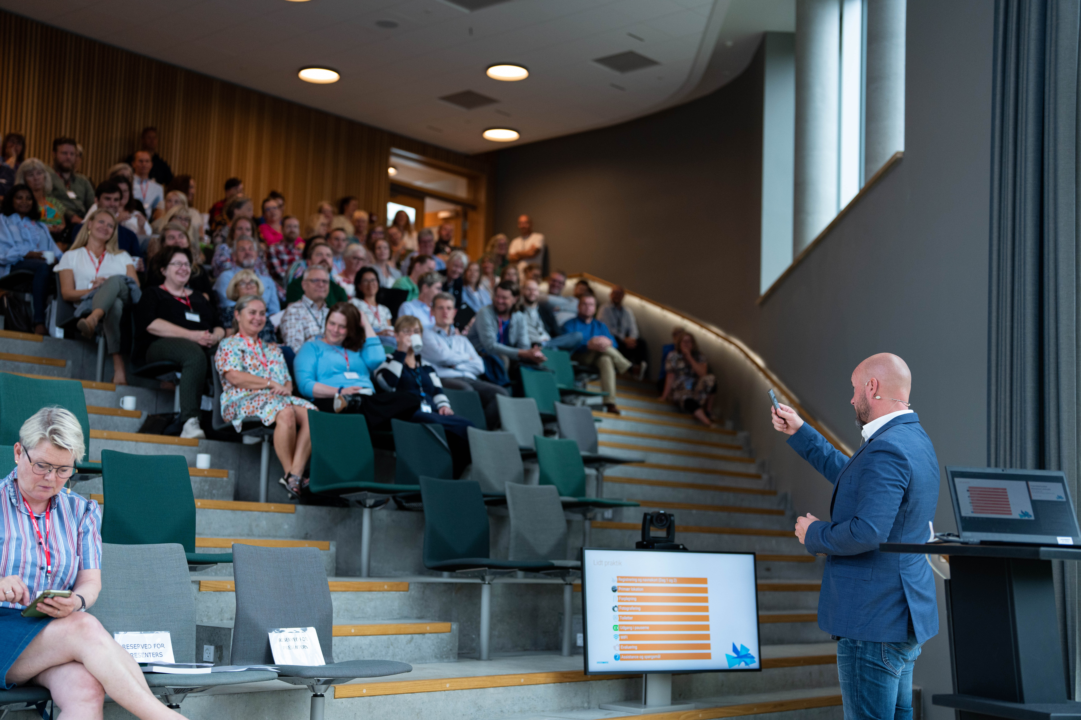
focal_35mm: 50
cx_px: 540
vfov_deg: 27.0
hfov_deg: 39.6
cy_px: 360
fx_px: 1501
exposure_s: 1/640
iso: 800
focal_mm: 50
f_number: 2
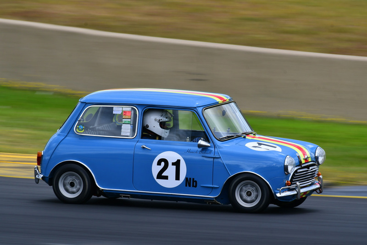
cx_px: 184
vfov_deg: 1.8
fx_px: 7648
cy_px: 122
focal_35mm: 750
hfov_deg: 2.7
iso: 160
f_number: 11
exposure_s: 1/125
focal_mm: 500
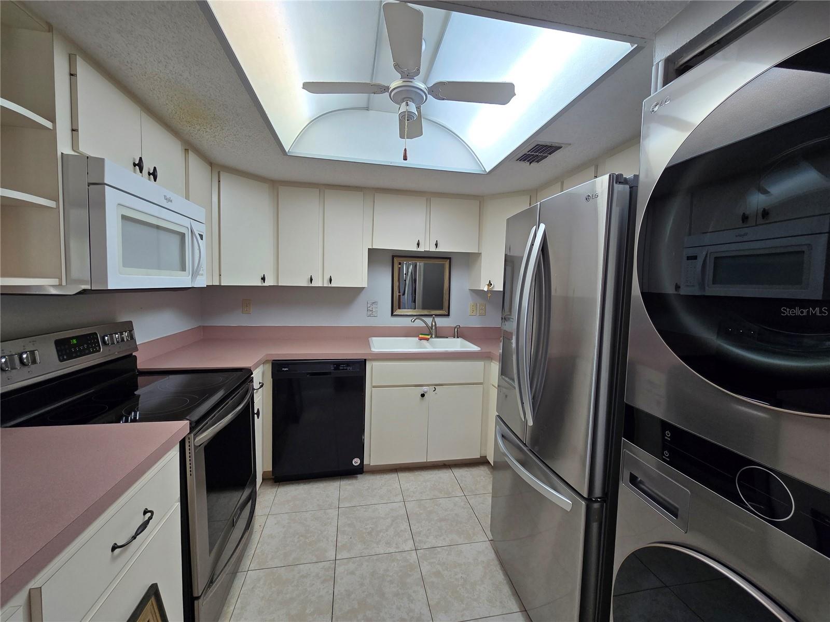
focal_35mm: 13
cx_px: 415
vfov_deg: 89.9
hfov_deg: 106.2
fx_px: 312
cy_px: 311
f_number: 2.2
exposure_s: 1/60
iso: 64
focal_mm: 2.2
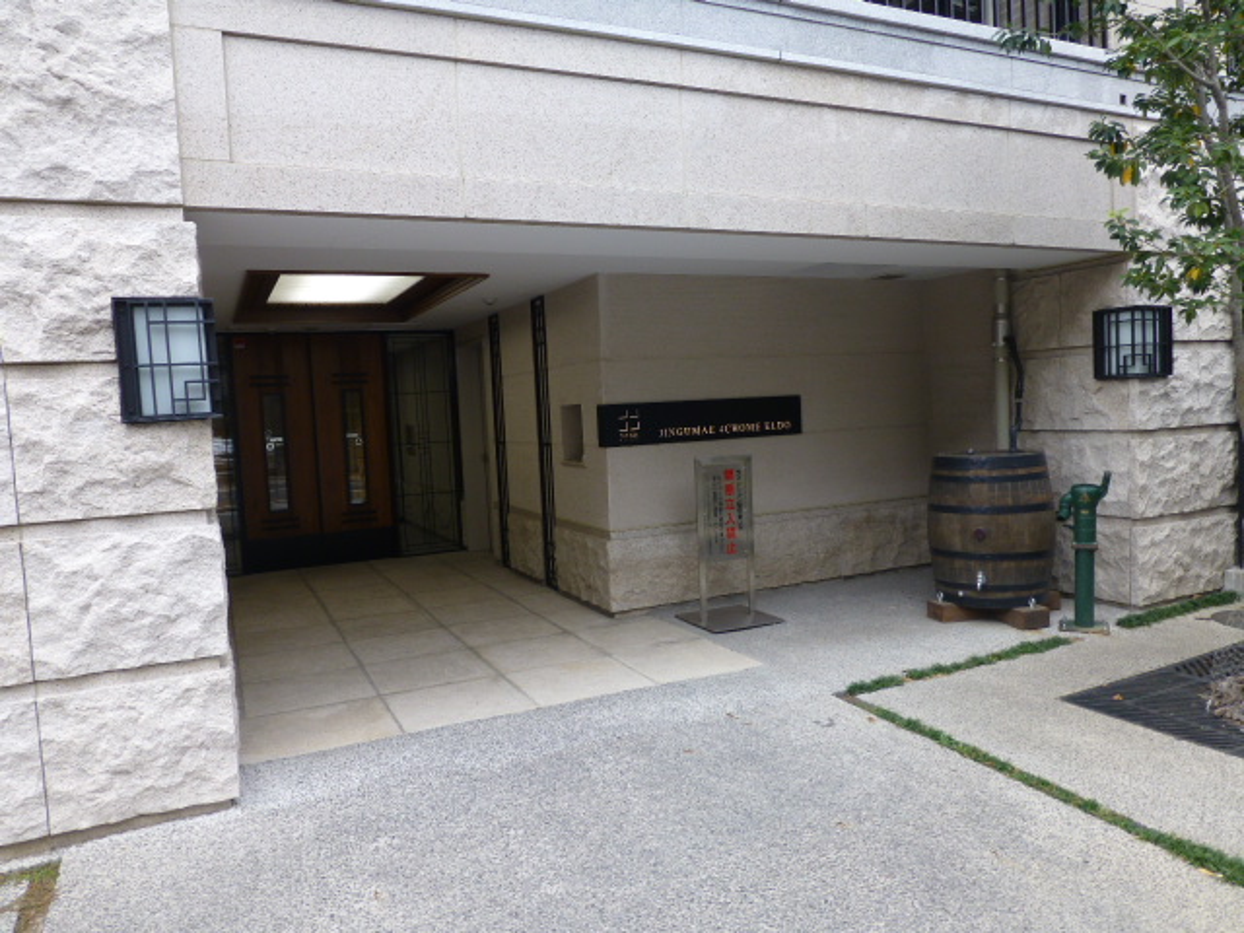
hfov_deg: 71.6
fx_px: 862
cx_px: 622
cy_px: 466
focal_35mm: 24
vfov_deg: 56.8
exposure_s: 1/60
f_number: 3.3
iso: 125
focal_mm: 4.3
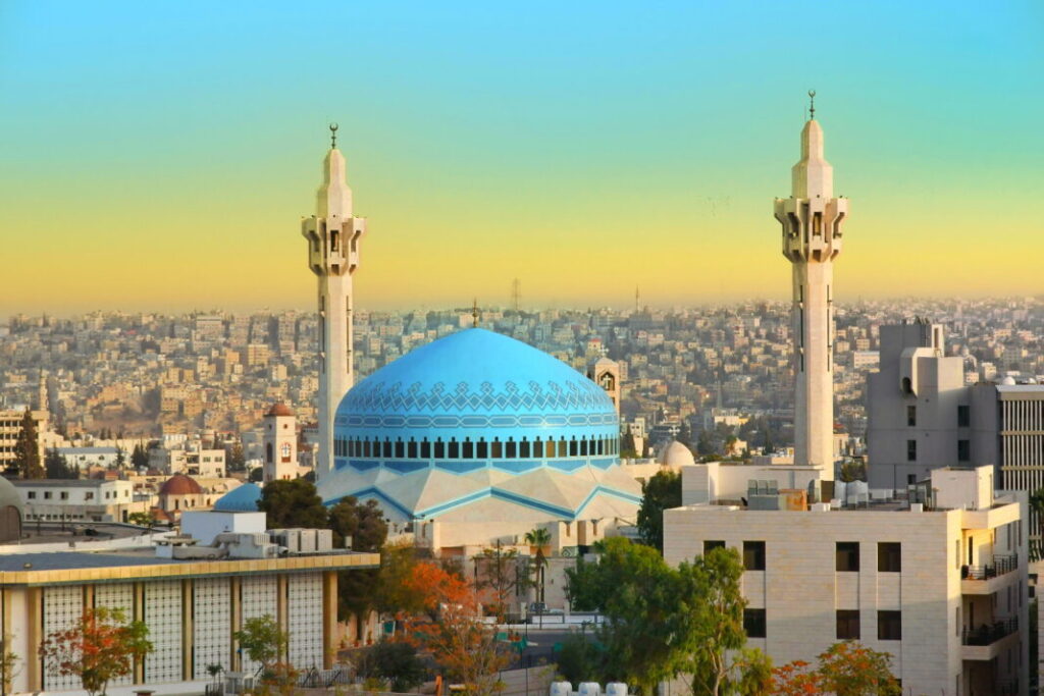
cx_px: 522
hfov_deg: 16.1
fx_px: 3683
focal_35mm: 127
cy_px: 348
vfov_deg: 10.8
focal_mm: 85
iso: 800
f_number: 9
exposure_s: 1/1250
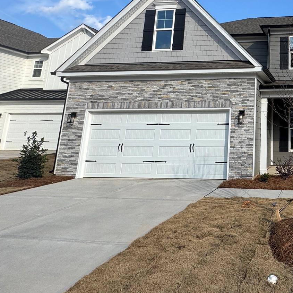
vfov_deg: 51.8
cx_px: 292
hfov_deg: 45.7
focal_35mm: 30
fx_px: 287
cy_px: 74
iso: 50
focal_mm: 2.22
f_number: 2.2
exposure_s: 1/1370
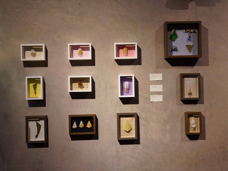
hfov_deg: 42.1
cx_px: 116
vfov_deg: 32.2
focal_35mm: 45
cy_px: 86
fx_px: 296
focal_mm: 41
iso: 1600
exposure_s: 1/160
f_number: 2.8
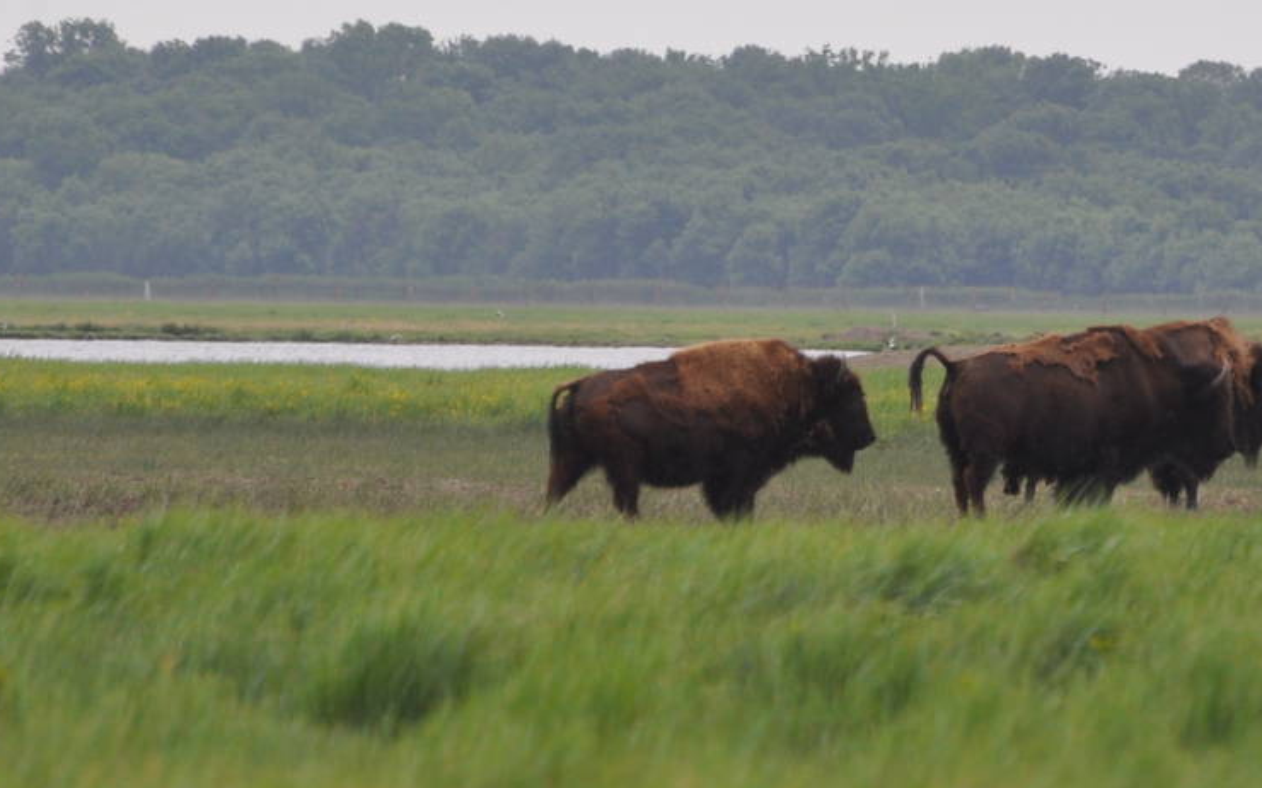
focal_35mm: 991
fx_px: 34074
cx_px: 1044
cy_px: 374
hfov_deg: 2.1
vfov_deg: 1.3
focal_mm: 300
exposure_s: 1/1250
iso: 400
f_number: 5.6
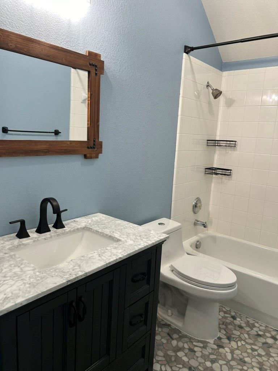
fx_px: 278
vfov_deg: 67.3
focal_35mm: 26
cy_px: 186
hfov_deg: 53.1
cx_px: 139
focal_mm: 5.7
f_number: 1.5
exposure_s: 1/120
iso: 100
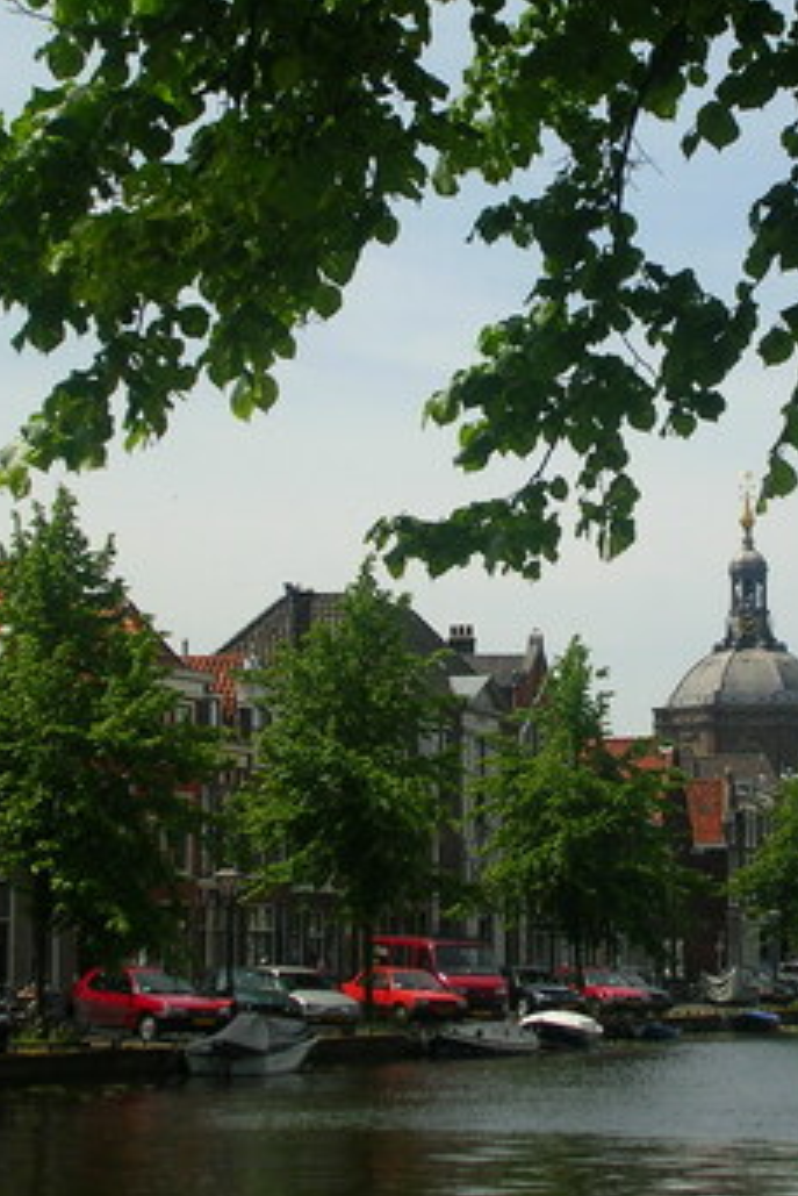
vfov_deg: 17.1
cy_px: 598
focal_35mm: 120
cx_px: 589
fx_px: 3986
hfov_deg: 11.4
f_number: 4.1
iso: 50
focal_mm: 13
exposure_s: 1/635
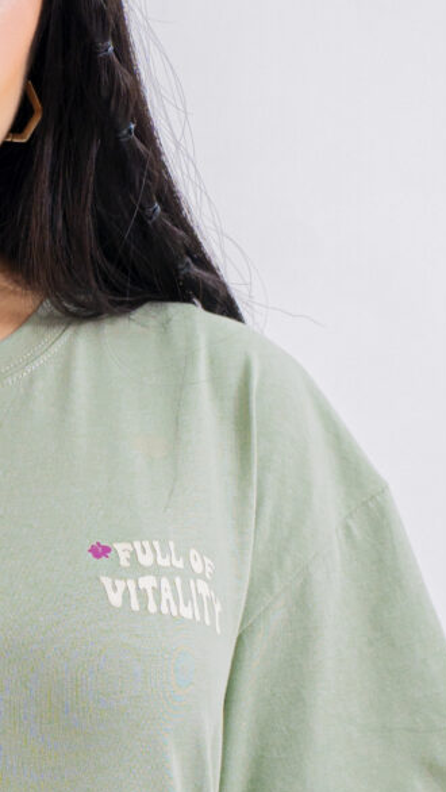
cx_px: -263
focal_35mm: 151
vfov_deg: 14.2
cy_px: 583
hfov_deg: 7.9
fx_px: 3172
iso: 200
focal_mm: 33
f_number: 4.5
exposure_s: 1/125
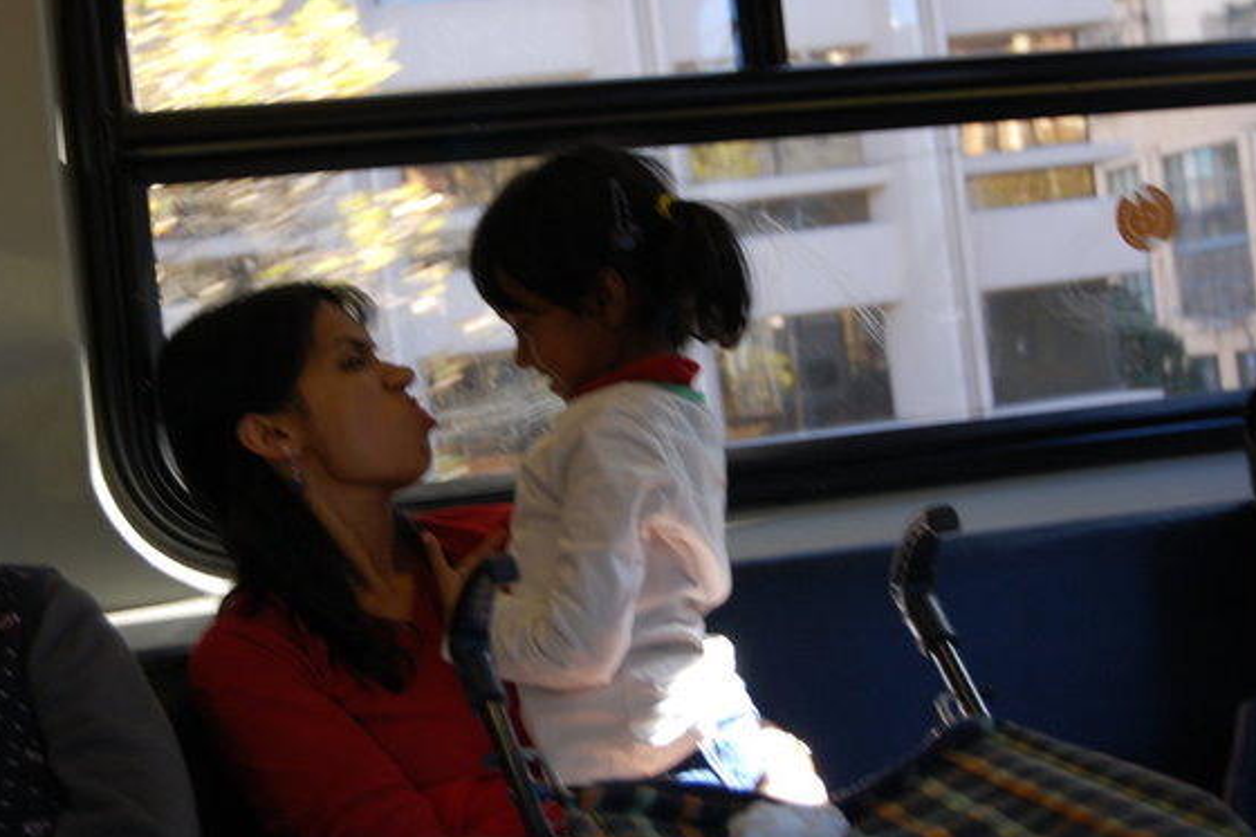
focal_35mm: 72
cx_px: 561
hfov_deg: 28.1
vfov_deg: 18.9
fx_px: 2511
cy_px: 406
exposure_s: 1/100
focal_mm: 42
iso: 400
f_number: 5.3
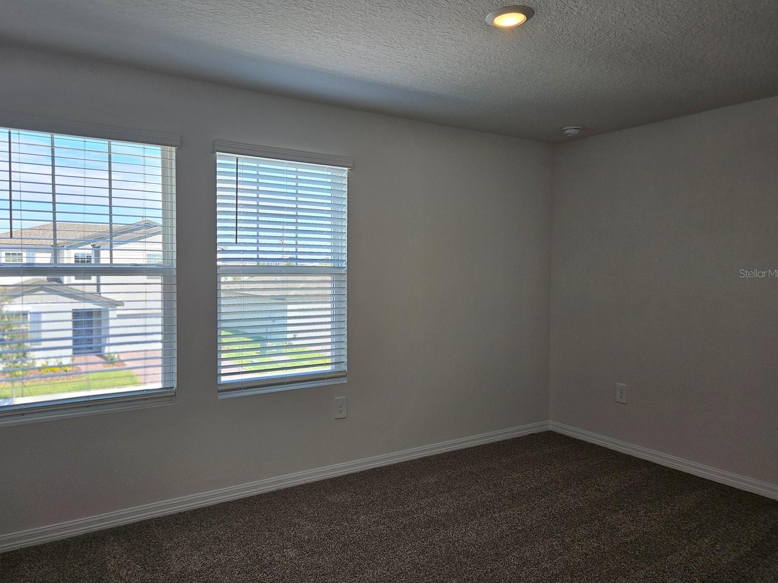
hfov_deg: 69.3
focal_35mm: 25
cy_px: 273
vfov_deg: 54.8
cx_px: 366
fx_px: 562
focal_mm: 5.4
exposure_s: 1/158
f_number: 1.8
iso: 25
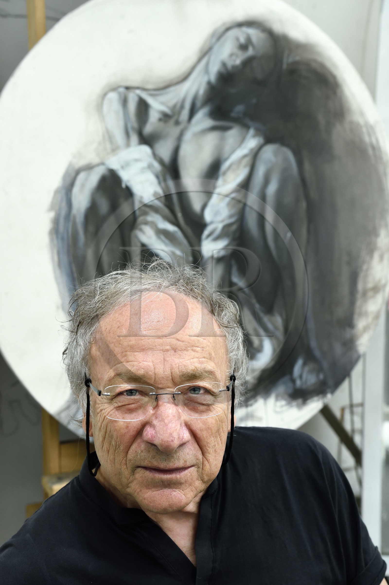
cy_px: 292
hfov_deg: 27.0
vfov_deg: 39.6
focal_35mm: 50
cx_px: 194
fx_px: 811
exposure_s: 1/30
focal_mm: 50
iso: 1600
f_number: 8
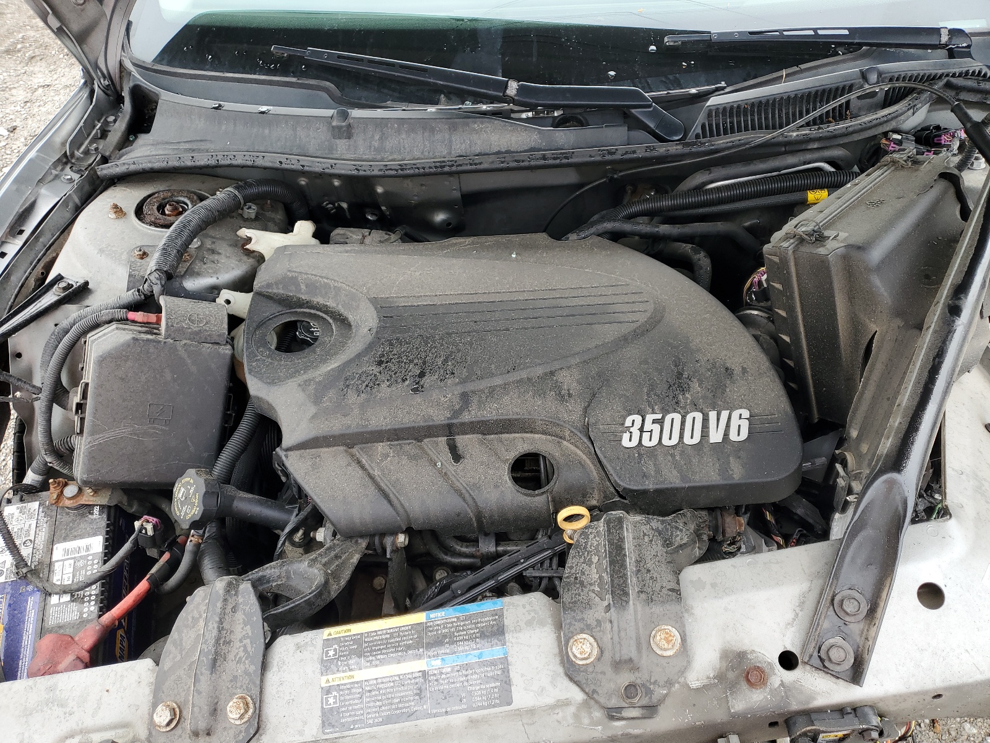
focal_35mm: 26
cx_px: 495
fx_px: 744
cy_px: 372
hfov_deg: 67.3
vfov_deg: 53.1
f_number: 1.5
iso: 50
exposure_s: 1/256
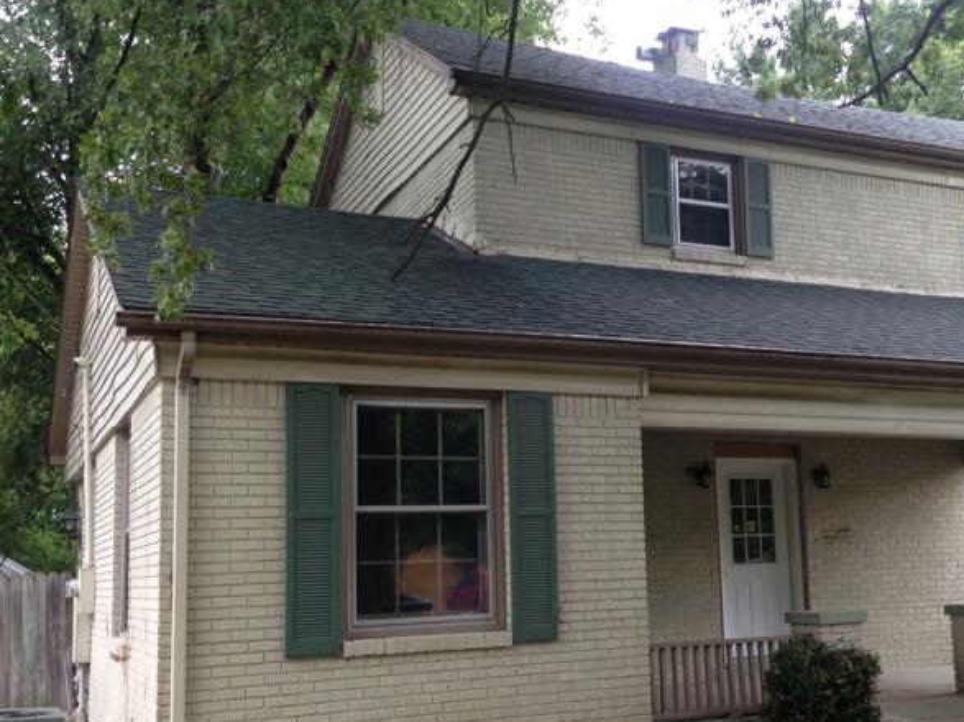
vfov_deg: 32.1
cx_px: 604
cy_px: 420
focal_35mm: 45
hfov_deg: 41.8
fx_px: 1253
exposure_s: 1/40
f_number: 2.4
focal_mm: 4.13
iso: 50
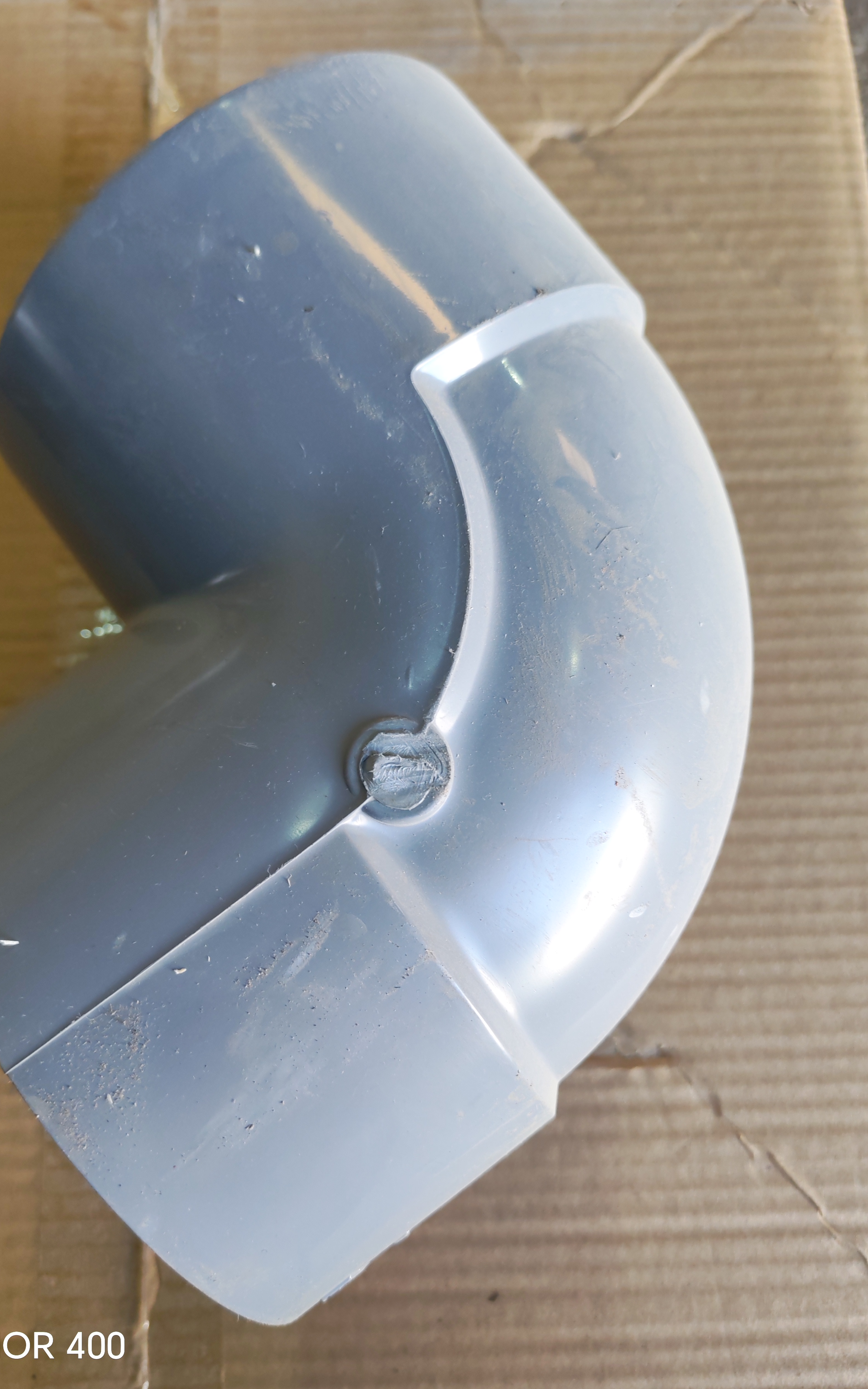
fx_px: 1098
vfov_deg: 64.6
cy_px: 697
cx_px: 398
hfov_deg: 43.1
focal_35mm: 29
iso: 400
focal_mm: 6.12
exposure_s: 1/100
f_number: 1.9
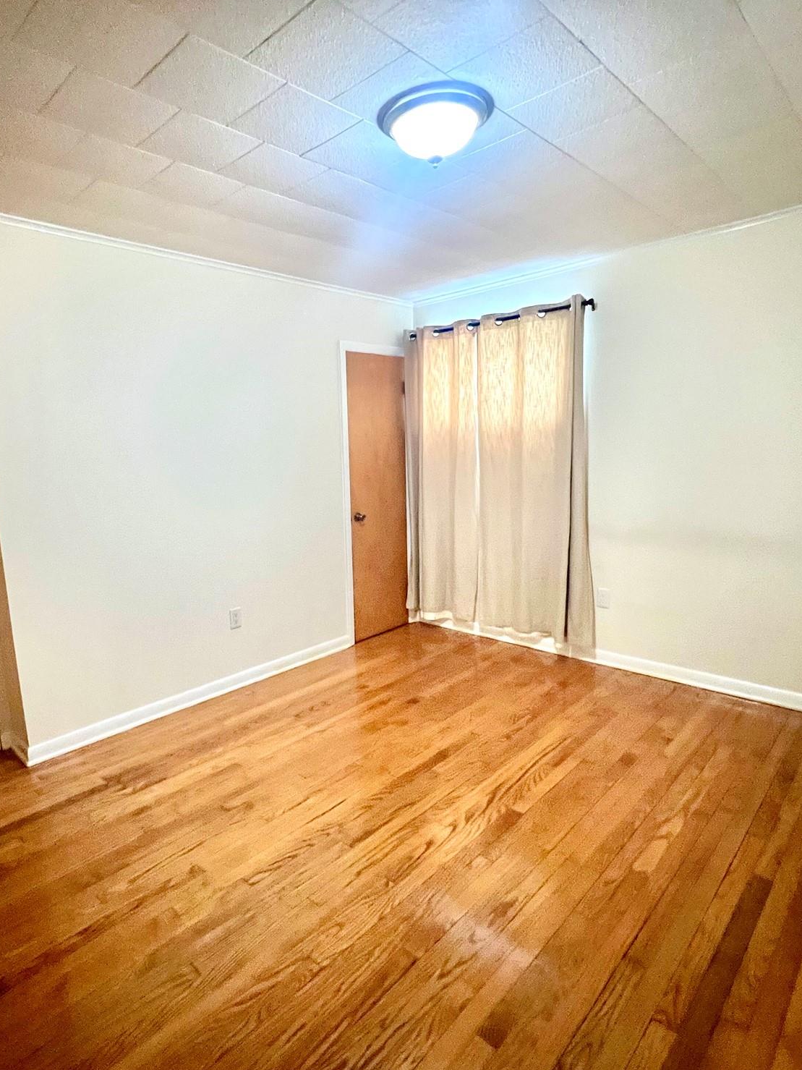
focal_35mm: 18
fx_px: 556
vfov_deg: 87.8
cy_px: 544
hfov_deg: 71.2
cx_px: 341
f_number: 1.8
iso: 640
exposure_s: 1/40
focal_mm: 1.57
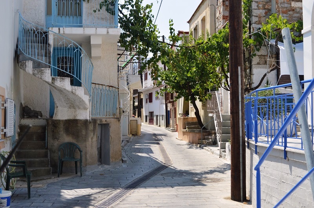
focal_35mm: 45
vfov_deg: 29.8
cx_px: 157
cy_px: 104
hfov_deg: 43.7
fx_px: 392
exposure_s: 1/640
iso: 100
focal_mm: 30
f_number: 5.6
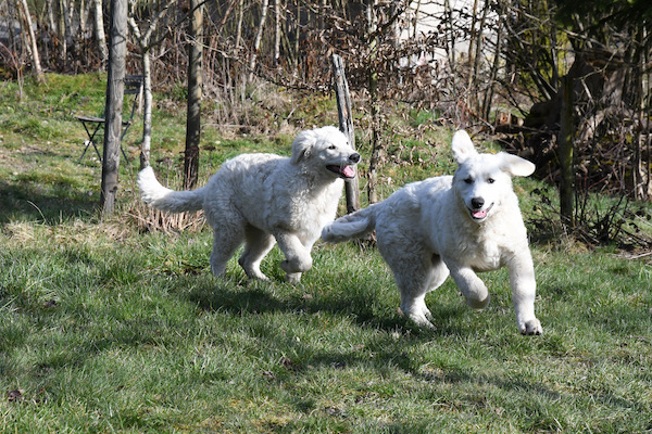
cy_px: 217
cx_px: 326
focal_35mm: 99
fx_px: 1793
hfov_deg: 20.6
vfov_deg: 13.8
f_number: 9
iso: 1000
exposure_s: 1/1000
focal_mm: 66
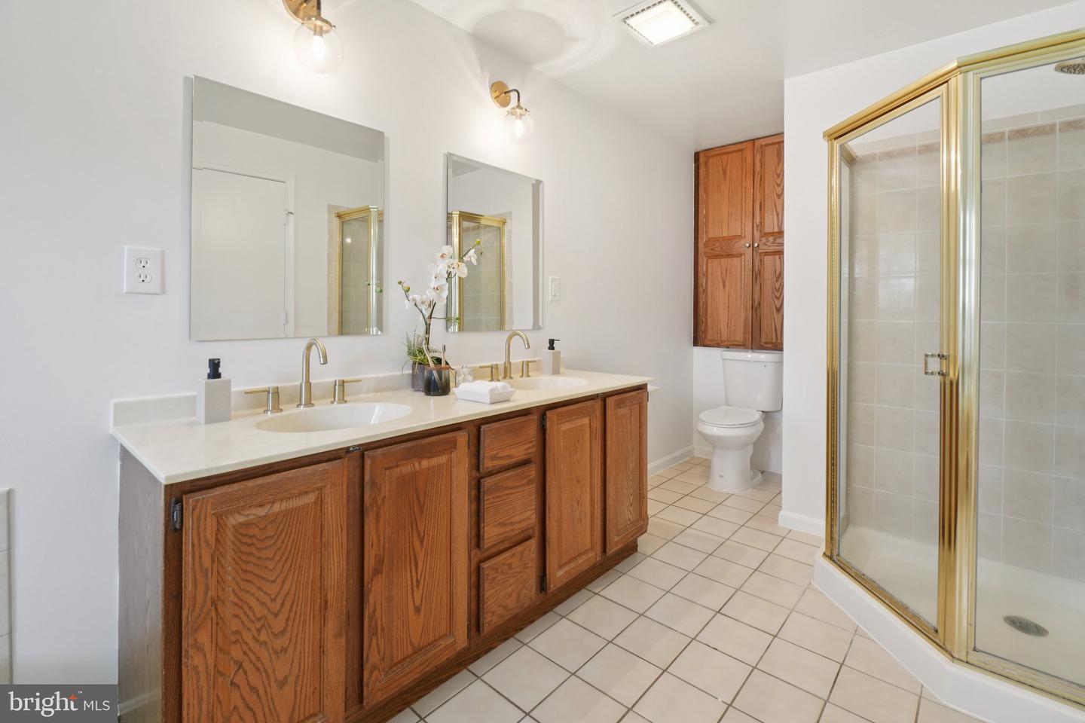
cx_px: 542
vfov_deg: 77.3
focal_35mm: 15
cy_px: 362
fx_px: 452
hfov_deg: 100.4
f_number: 7.1
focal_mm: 10
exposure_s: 1/4
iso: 100
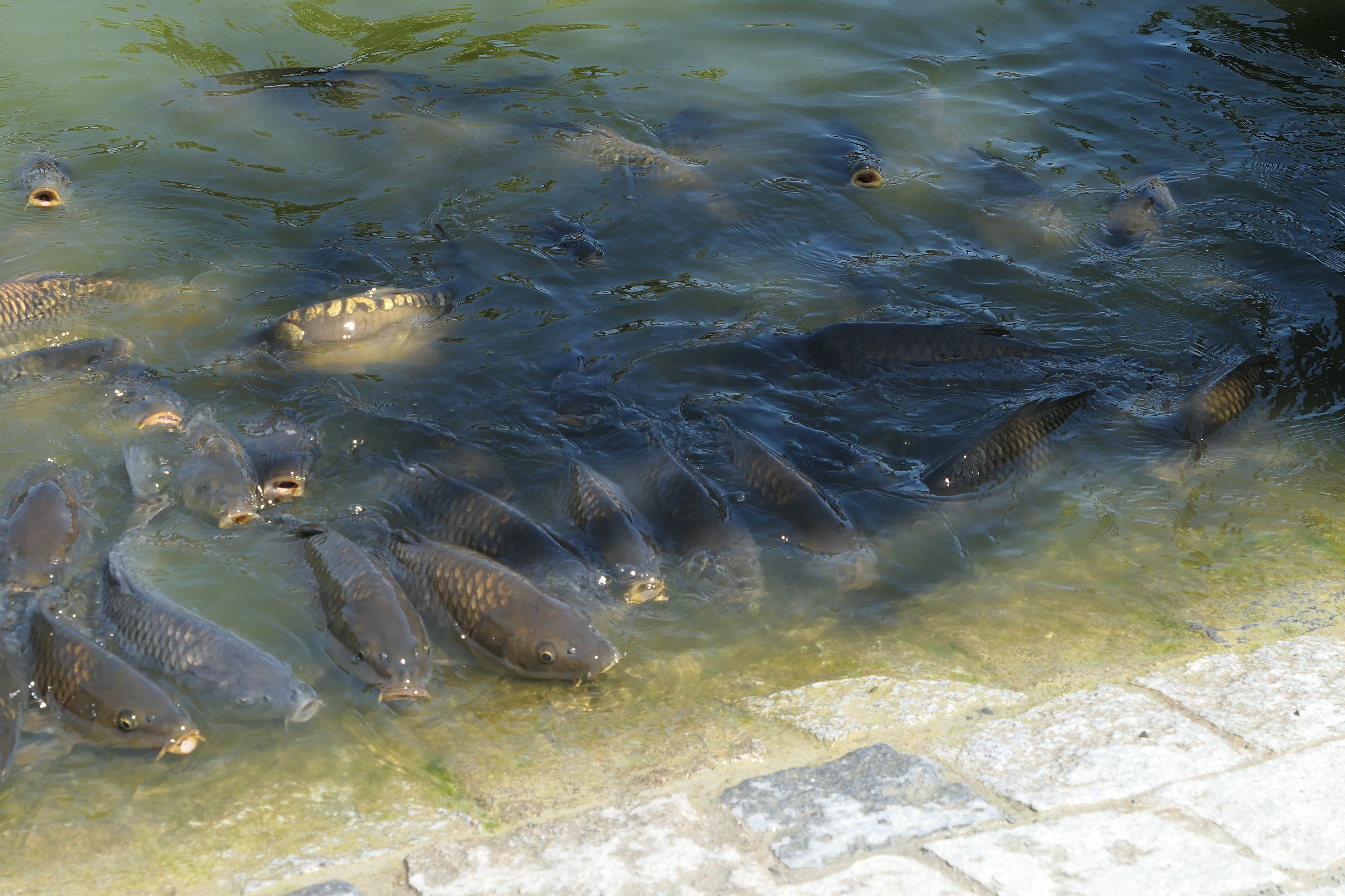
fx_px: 3698
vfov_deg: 13.8
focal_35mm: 99
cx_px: 539
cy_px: 433
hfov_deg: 20.6
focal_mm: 26.4
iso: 125
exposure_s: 1/640
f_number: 3.5
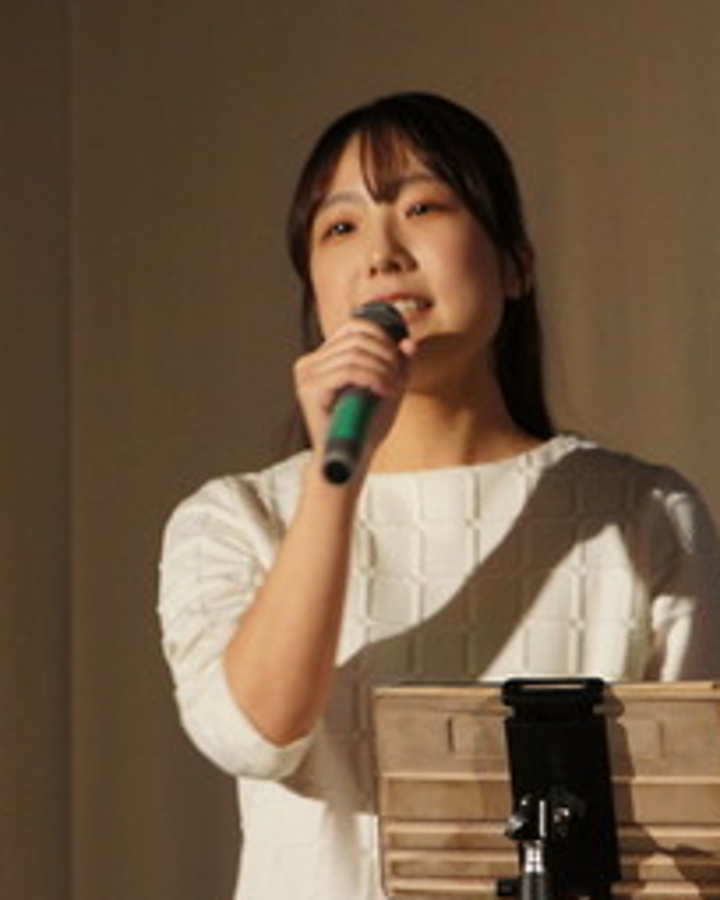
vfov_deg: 4.8
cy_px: 499
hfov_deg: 3.9
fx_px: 10708
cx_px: 399
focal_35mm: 402
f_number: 6.3
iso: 1600
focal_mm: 152
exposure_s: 1/25
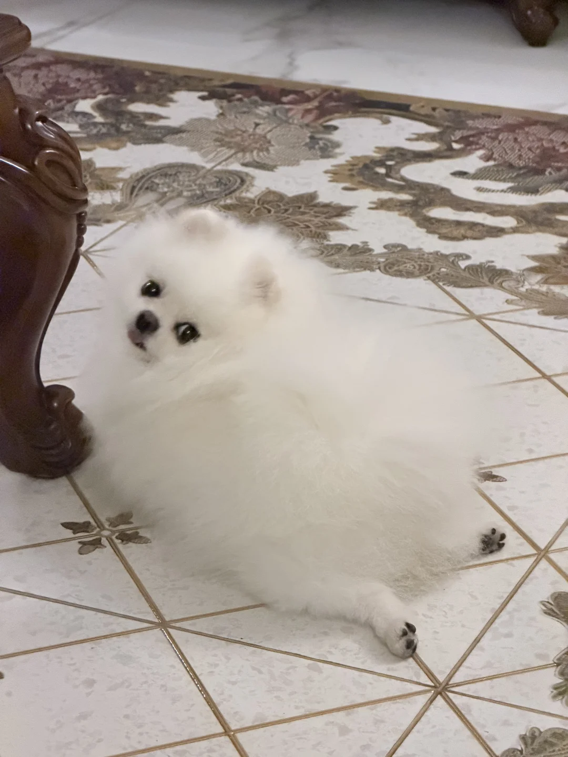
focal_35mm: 100
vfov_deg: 19.6
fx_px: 2188
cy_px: 378
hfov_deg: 14.8
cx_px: 284
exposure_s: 1/25
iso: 1250
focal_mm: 16.89
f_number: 2.8
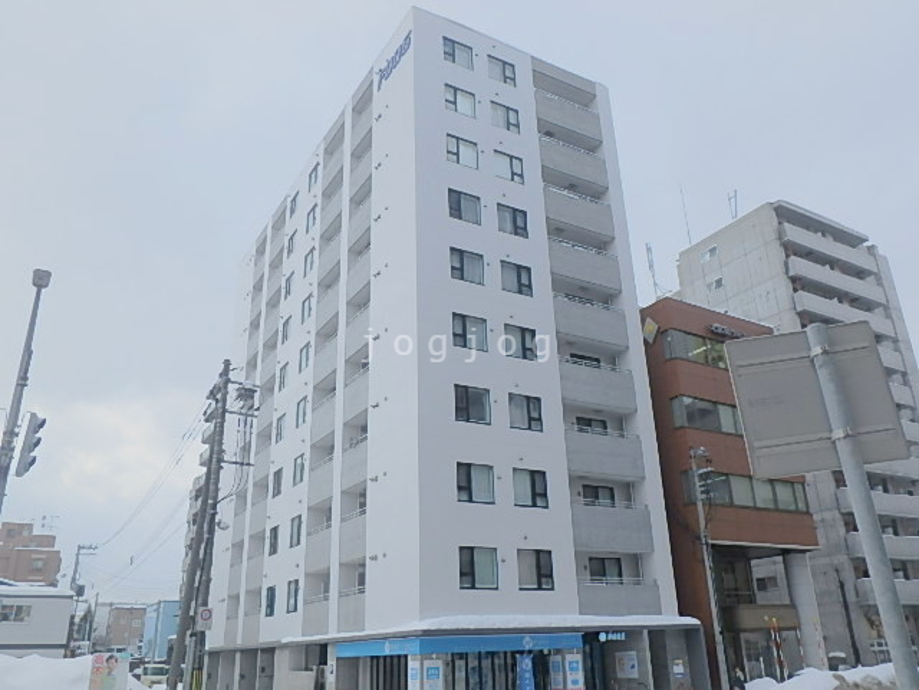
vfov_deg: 48.2
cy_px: 345
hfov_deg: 61.7
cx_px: 460
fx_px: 770
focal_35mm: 29
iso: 125
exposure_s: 1/640
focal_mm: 5.2
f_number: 4.6
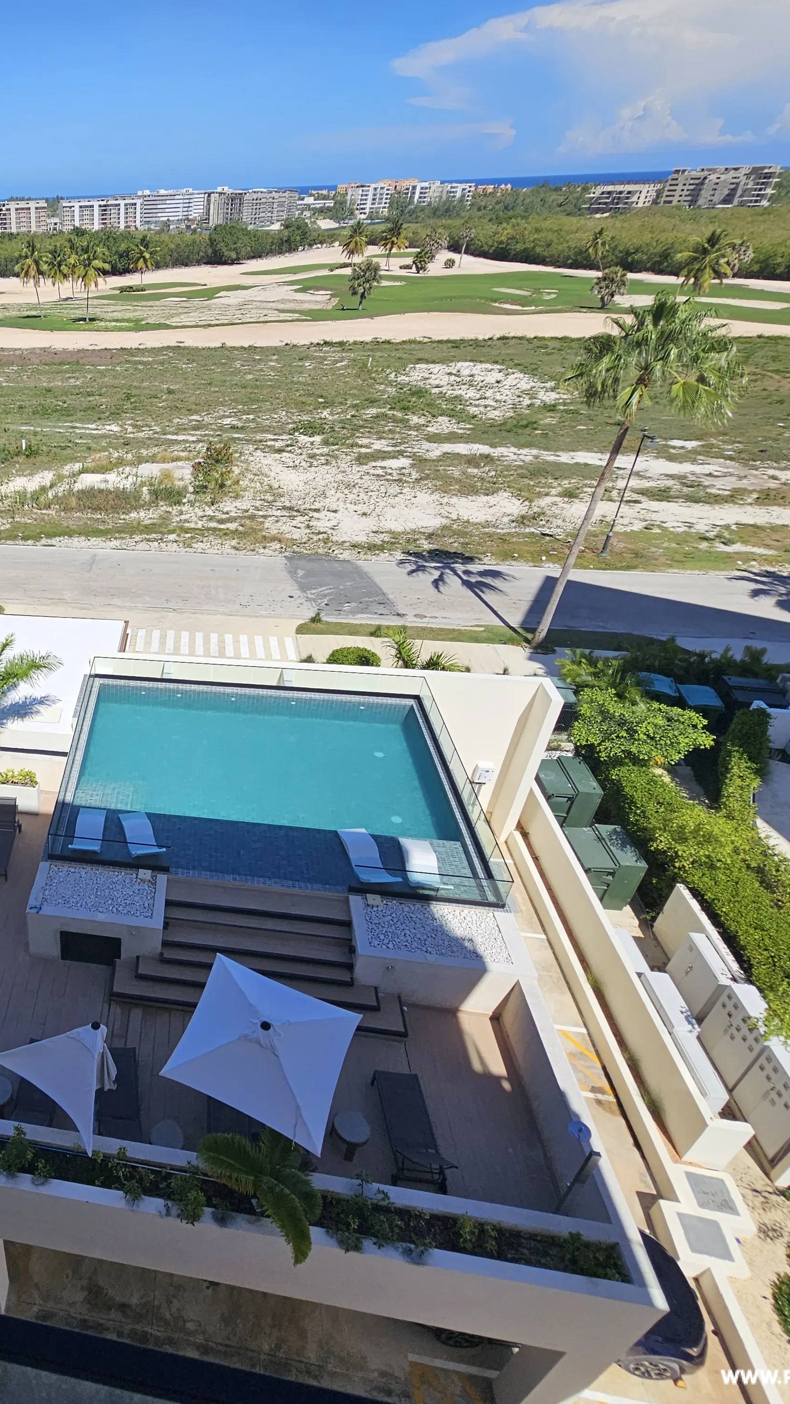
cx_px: 49
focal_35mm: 19
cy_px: 701
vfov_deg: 89.6
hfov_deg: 50.3
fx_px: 708
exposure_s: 1/3464
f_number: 2.2
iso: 50
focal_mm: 2.2
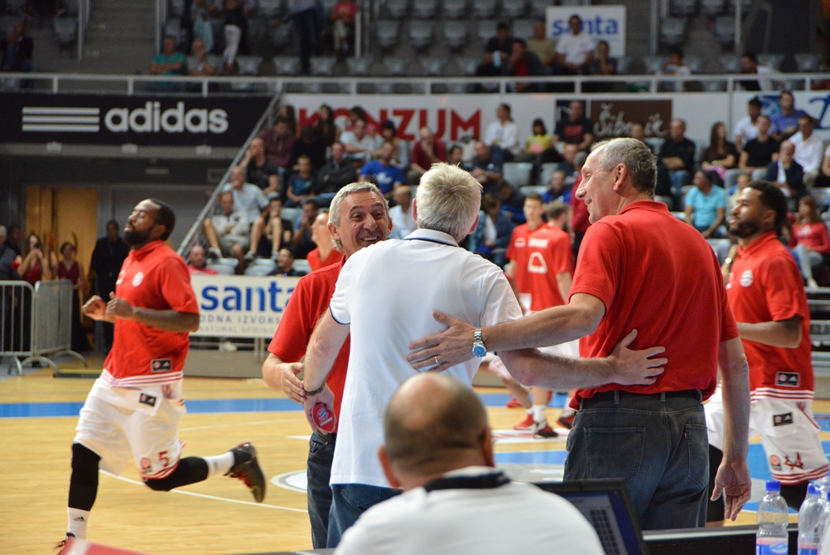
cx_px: 415
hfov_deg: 17.1
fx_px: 2768
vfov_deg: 11.4
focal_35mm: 120
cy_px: 278
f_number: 5.6
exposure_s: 1/250
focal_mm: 120
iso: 3200
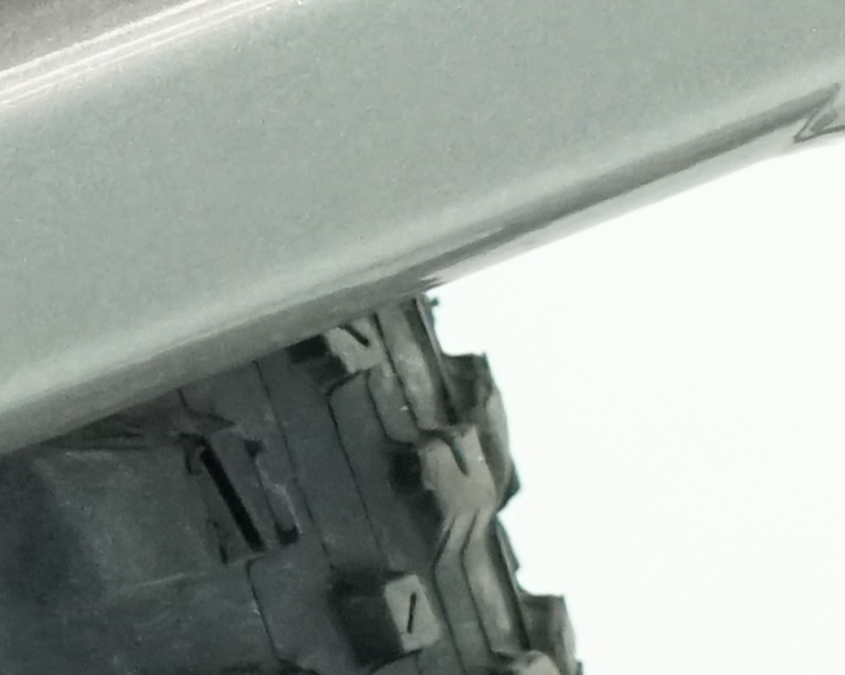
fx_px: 10552
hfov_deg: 4.3
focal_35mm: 422
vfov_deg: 3.6
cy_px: -845
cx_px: 3008
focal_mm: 49
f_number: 5.6
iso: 3200
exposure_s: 1/200
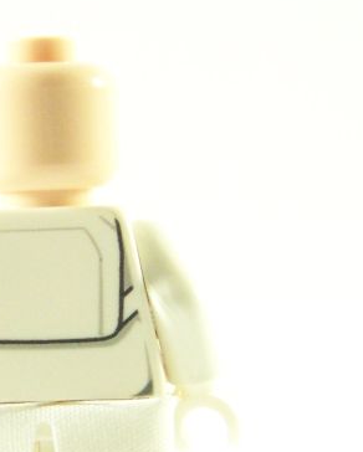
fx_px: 3861
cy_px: 319
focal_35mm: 288
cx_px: 60
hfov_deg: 5.4
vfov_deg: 6.7
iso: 400
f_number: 3.2
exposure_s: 1/60
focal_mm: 17.5
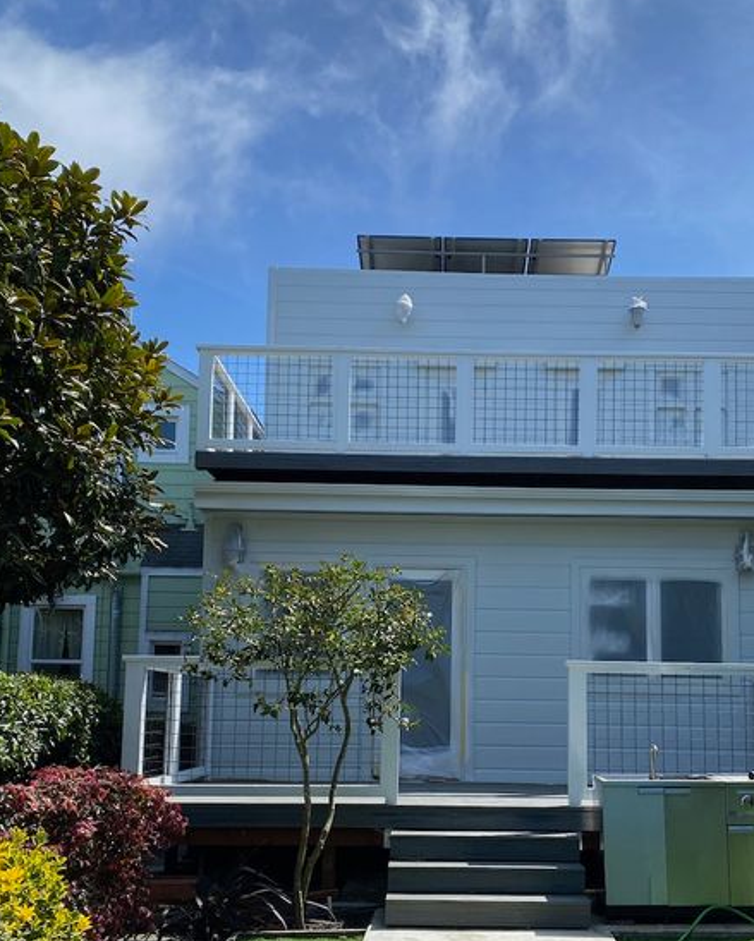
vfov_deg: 48.4
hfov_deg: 40.0
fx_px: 1031
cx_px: 450
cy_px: 616
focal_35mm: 37
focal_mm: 4.25
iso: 32
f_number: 1.8
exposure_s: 1/2183
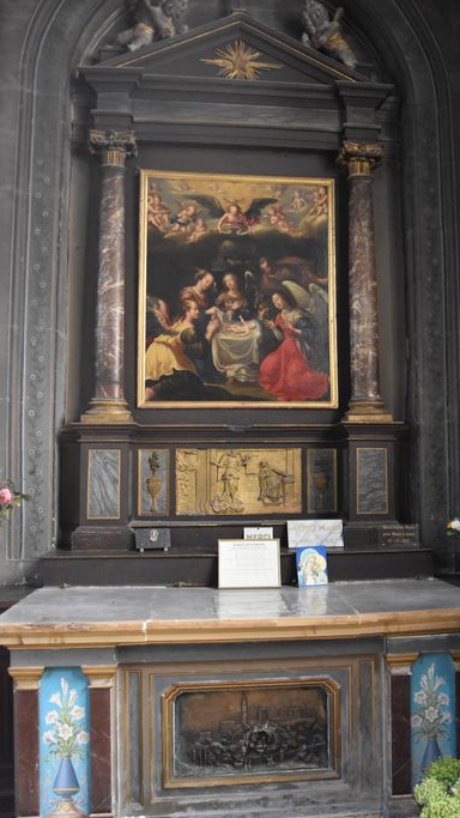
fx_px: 629
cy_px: 414
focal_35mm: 29
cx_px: 271
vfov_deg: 66.1
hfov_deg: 40.0
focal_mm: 18
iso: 5600
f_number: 3.5
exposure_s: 1/60
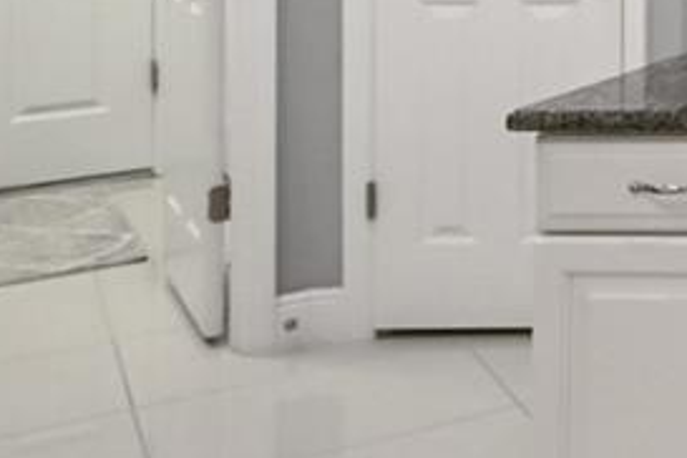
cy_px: -327
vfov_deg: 14.8
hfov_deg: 15.6
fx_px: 1565
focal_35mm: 82
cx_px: 1580
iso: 3200
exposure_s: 1/500
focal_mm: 14
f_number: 4
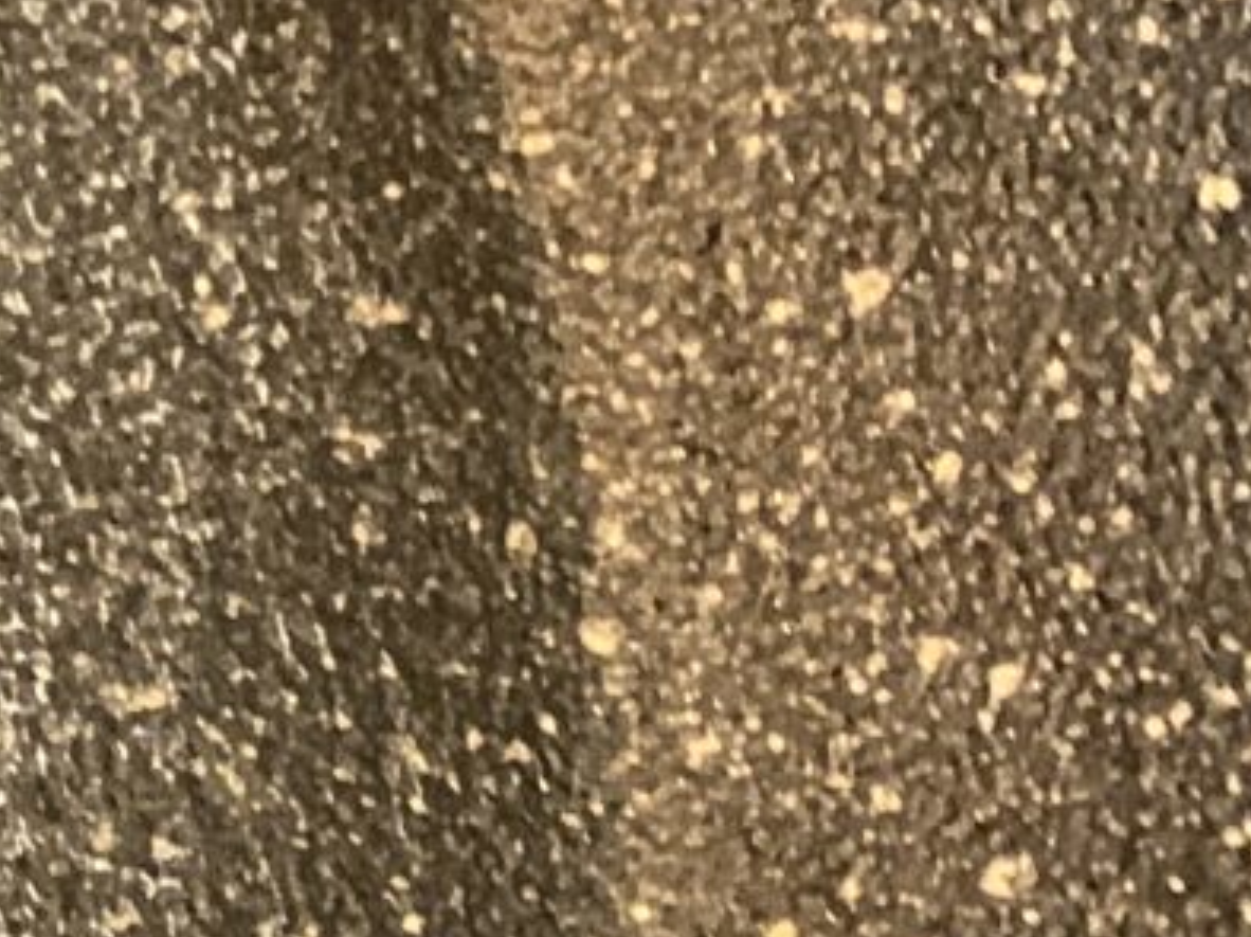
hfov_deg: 9.4
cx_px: -2442
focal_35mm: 169
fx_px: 6104
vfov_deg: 8.8
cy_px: 648
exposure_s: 1/25
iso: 400
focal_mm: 4.25
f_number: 1.8
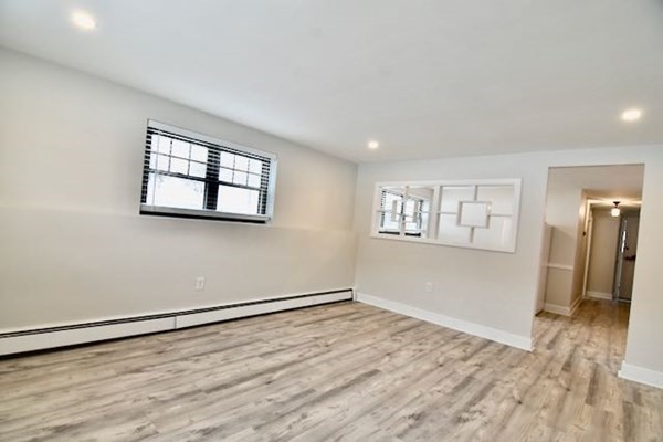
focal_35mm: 16
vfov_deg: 72.1
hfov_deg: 95.0
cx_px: 332
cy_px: 221
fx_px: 304
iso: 800
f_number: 5.6
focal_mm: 11
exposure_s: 1/125
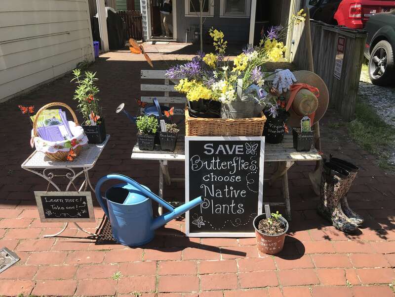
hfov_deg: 63.4
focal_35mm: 28
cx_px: 198
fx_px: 320
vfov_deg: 49.7
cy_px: 148
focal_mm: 3.99
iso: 20
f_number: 1.8
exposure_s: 1/1030
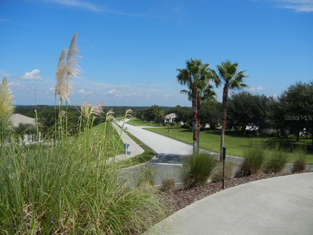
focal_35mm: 30
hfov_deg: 60.0
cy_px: 118
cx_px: 156
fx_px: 271
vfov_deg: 46.8
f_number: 7
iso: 160
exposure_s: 1/625
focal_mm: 5.4
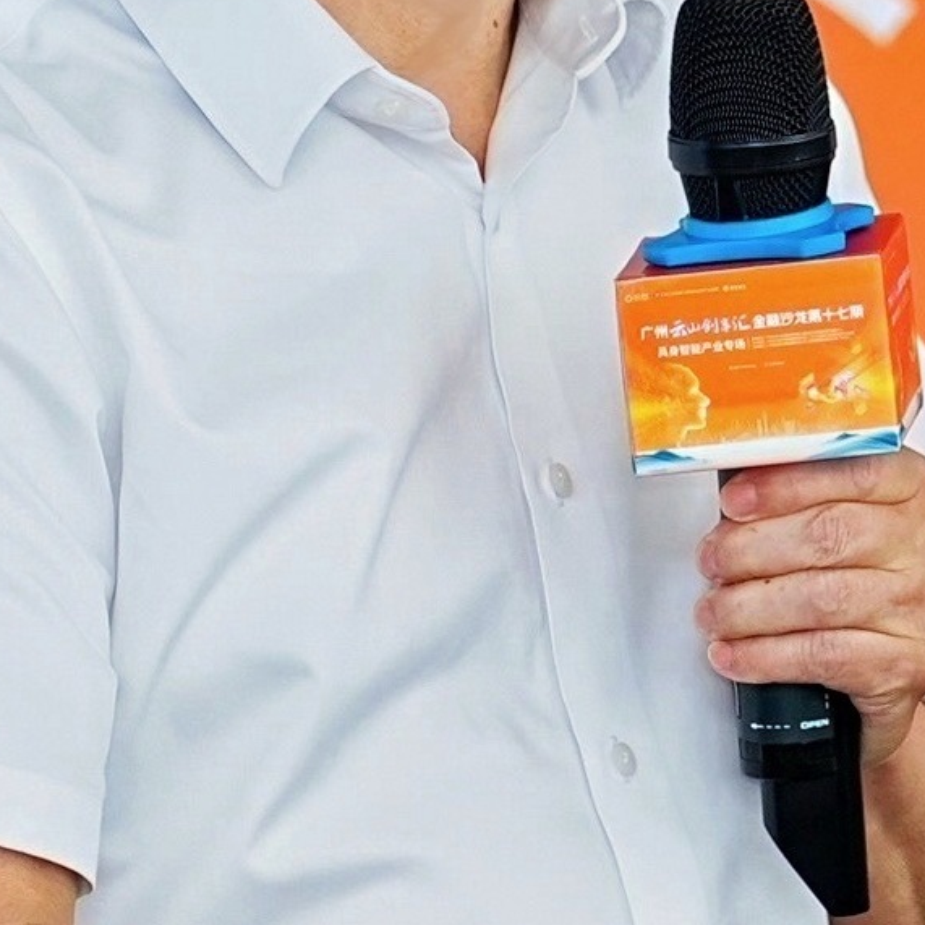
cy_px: 81
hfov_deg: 3.1
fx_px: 17142
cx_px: 1245
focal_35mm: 567
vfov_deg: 3.1
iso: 400
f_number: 2.8
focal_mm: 85
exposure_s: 1/125
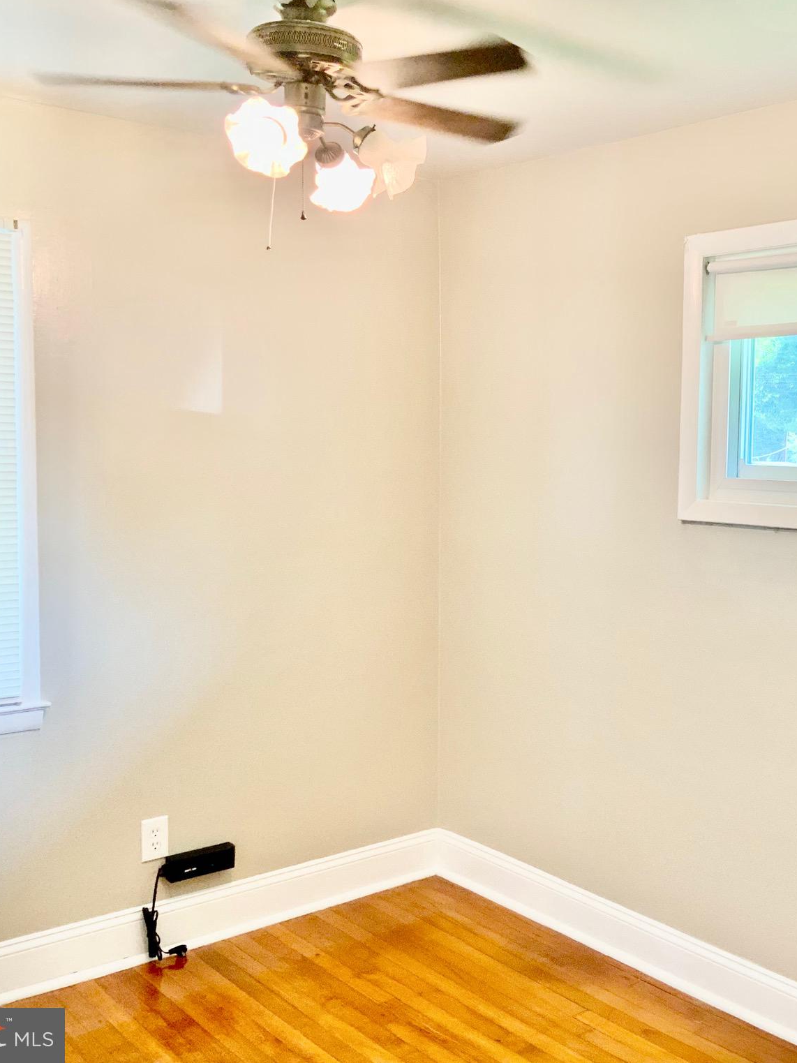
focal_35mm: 39
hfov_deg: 35.9
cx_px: 605
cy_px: 529
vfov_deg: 47.9
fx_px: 1197
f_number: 1.8
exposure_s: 1/60
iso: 64
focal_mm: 3
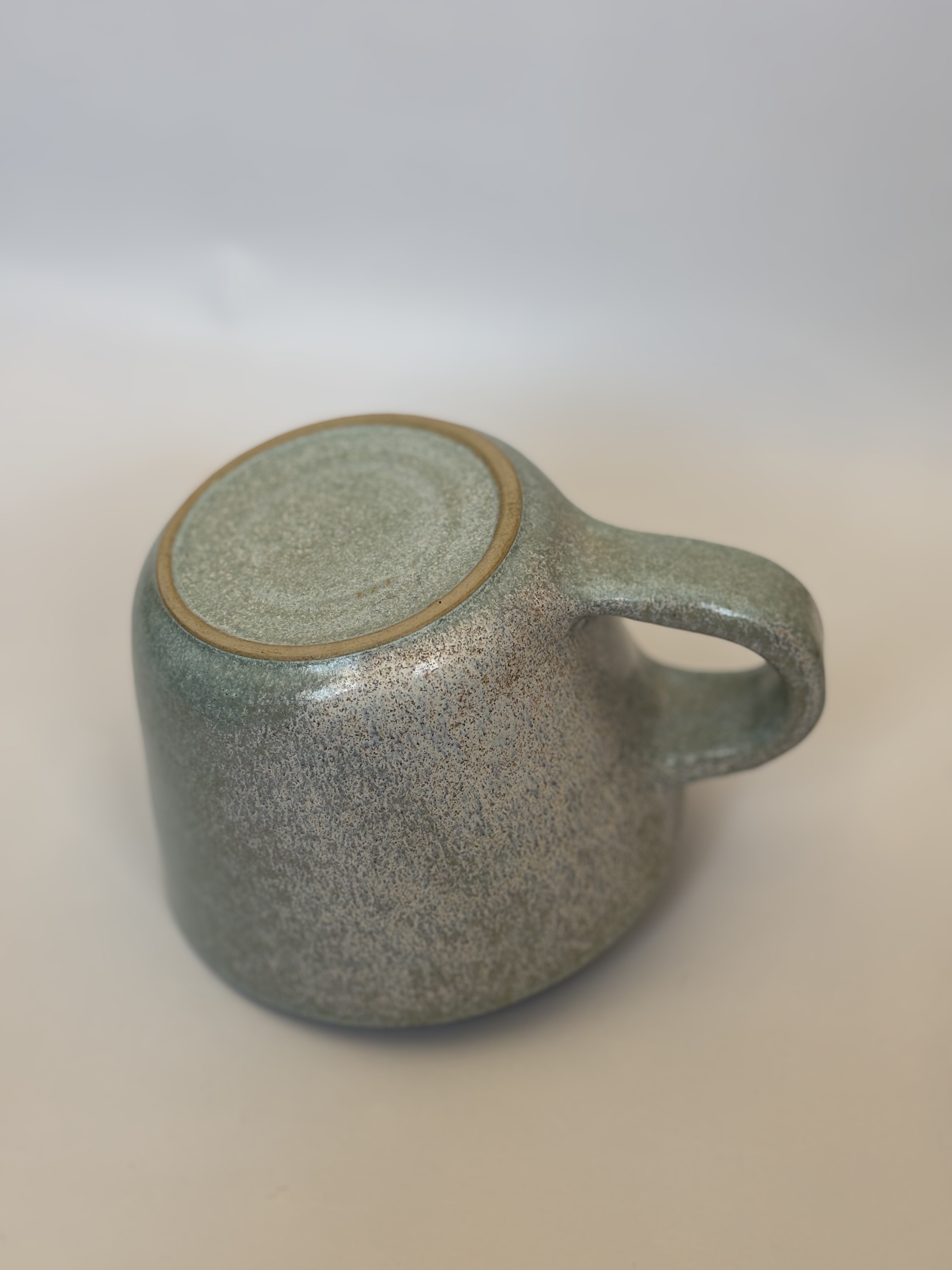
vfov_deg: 36.8
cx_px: 476
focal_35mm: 52
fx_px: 1907
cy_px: 635
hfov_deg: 28.0
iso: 50
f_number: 1.6
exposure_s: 1/67
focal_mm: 5.96
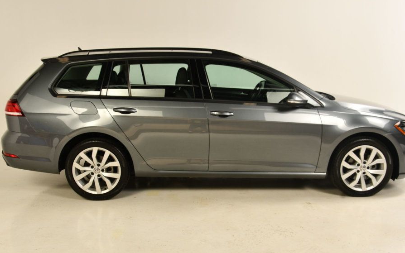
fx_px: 464
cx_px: 209
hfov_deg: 47.2
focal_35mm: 42
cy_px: 142
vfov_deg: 30.5
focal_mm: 24
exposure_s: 1/160
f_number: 10
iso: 100
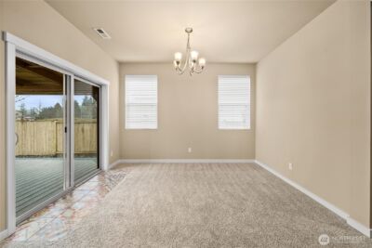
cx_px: 186
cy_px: 124
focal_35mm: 13
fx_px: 134
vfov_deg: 85.5
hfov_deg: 108.3
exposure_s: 1/8
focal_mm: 13
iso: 1000
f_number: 7.1
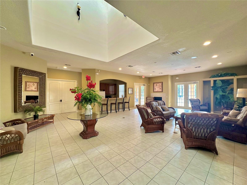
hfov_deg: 102.1
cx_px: 124
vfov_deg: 85.7
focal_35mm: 14
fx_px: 100
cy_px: 92
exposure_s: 1/60
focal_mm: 2.22
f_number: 2.2
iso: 160
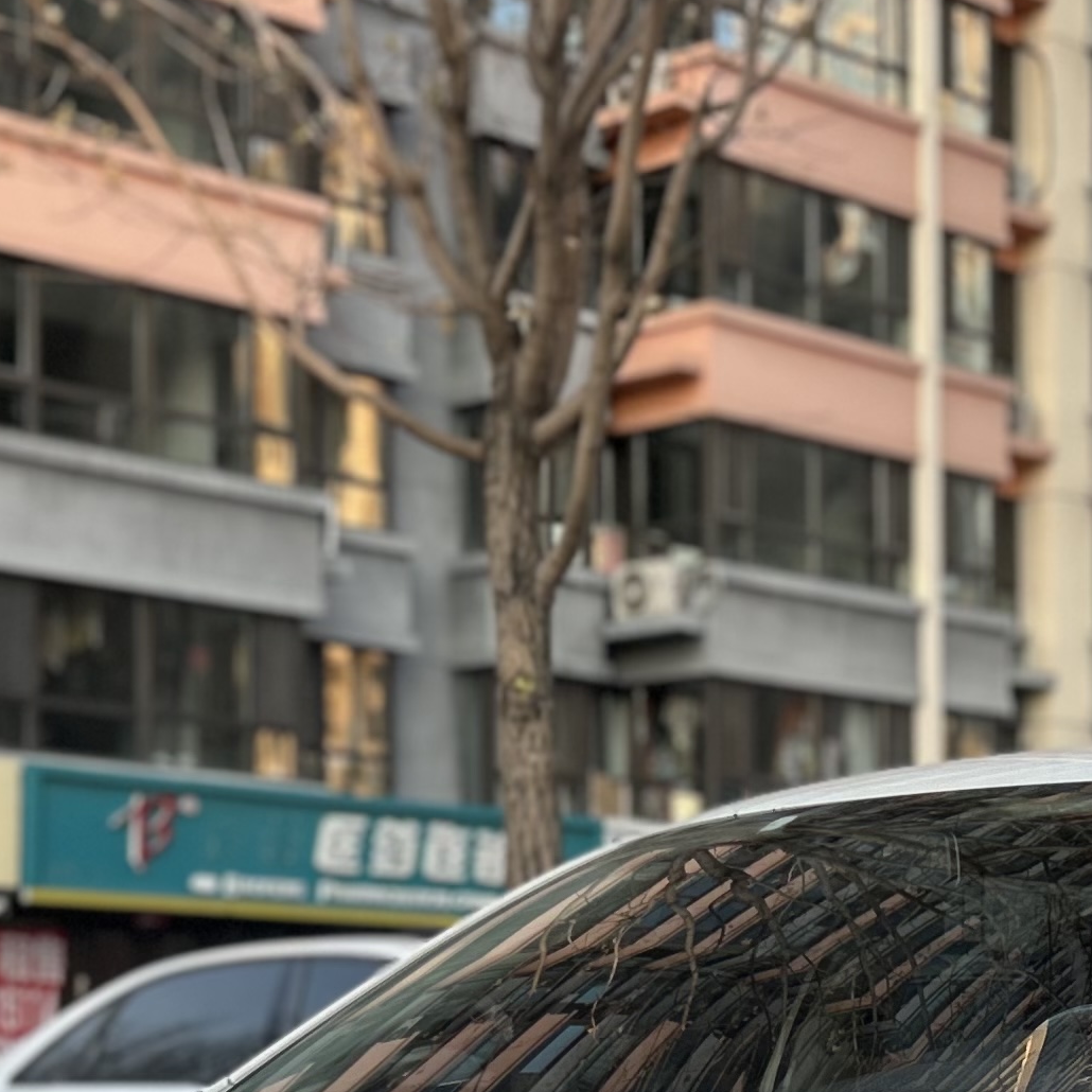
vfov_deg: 19.0
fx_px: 3212
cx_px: 605
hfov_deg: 19.3
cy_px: 928
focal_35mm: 90
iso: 50
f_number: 1.5
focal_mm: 5.7
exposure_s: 1/539
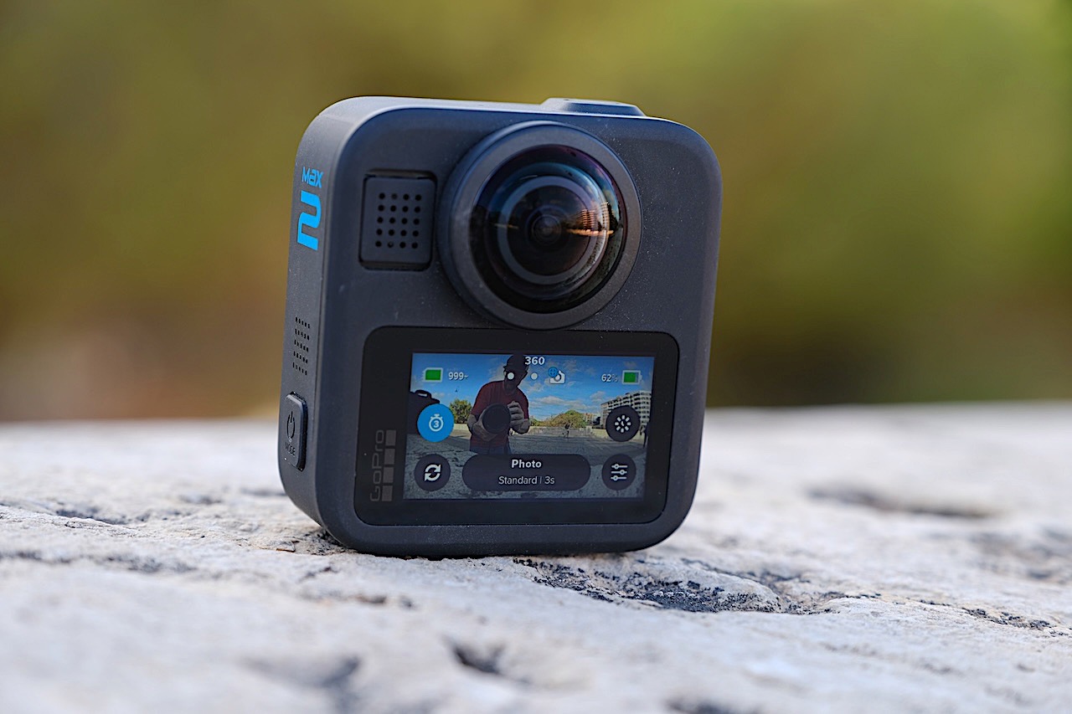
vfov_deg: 16.5
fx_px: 2471
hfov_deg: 24.5
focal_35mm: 83
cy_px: 357
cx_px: 536
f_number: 3.6
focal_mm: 55
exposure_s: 1/125
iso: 160
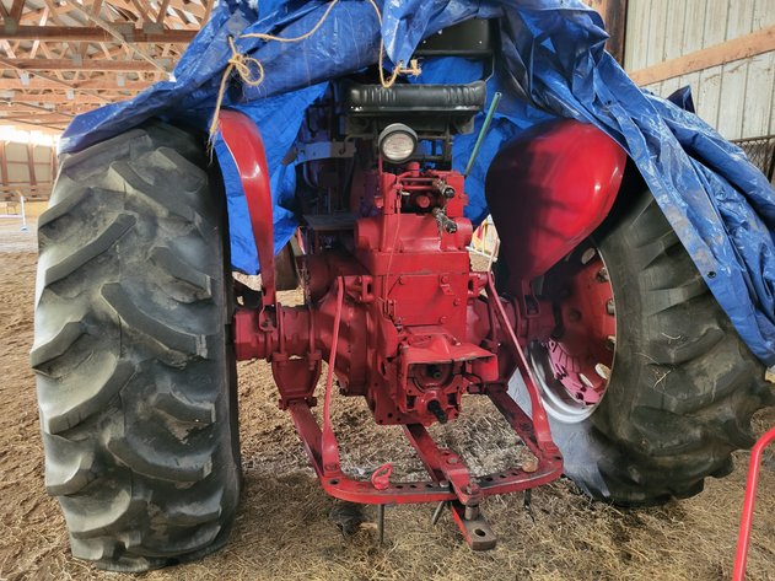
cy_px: 290
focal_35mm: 26
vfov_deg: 53.0
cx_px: 388
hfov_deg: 67.3
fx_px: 582
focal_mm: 5.4
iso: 640
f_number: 1.8
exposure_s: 1/24
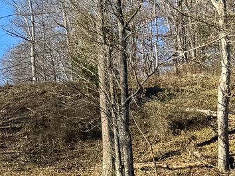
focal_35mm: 139
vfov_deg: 10.6
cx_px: -104
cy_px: 152
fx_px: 943
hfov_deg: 13.5
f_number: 1.78
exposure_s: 1/1425
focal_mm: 6.76
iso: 80
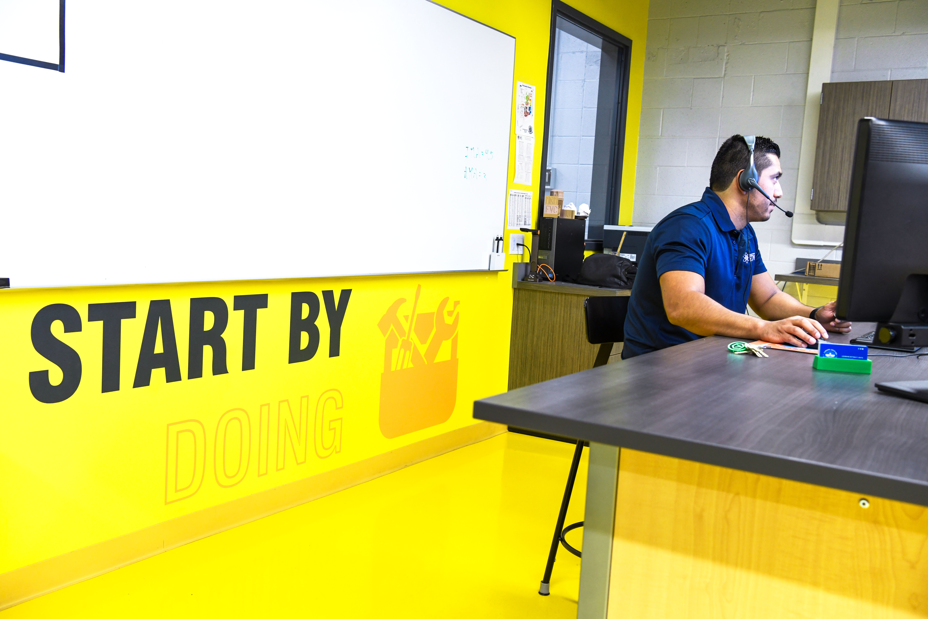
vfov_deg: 37.9
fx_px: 902
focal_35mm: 35
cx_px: 464
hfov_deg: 54.4
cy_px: 310
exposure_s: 1/80
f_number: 5.6
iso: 1600
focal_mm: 35
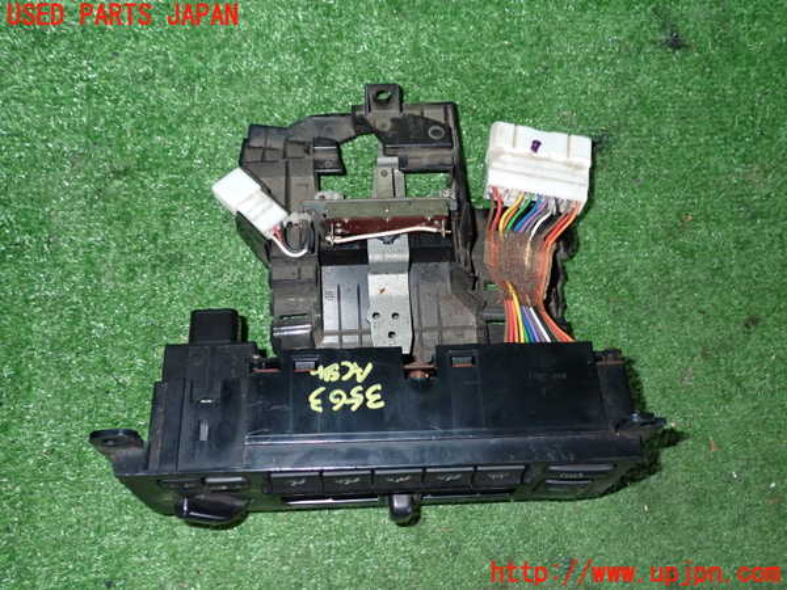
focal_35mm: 32
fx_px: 728
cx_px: 394
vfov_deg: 44.2
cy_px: 295
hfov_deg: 56.8
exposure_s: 1/30
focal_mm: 5.79
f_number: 7.1
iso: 800
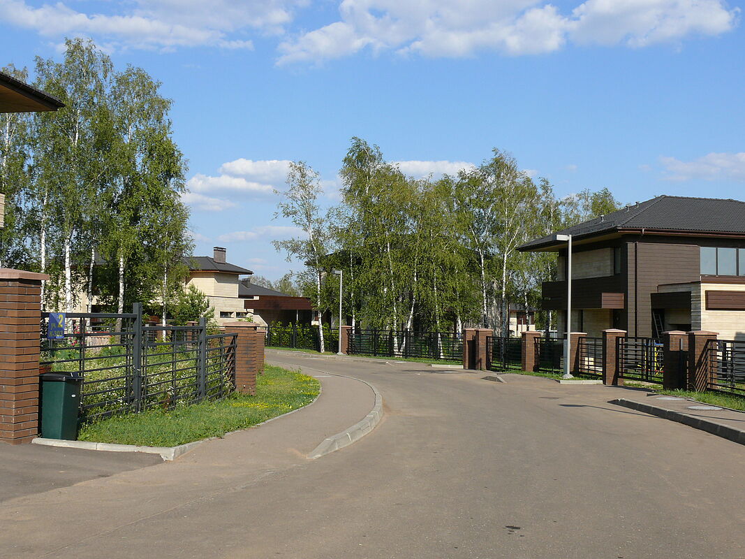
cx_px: 372
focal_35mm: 41
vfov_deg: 35.1
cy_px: 280
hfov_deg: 45.8
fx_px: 882
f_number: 5.6
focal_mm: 8.2
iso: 100
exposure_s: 1/500
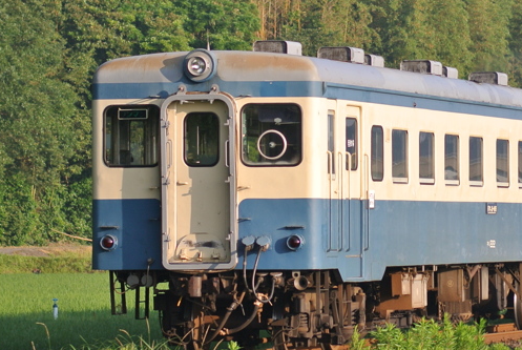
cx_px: 411
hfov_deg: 7.4
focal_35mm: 278
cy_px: 178
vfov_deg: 5.0
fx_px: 4037
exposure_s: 1/800
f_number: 3.2
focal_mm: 50
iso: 100
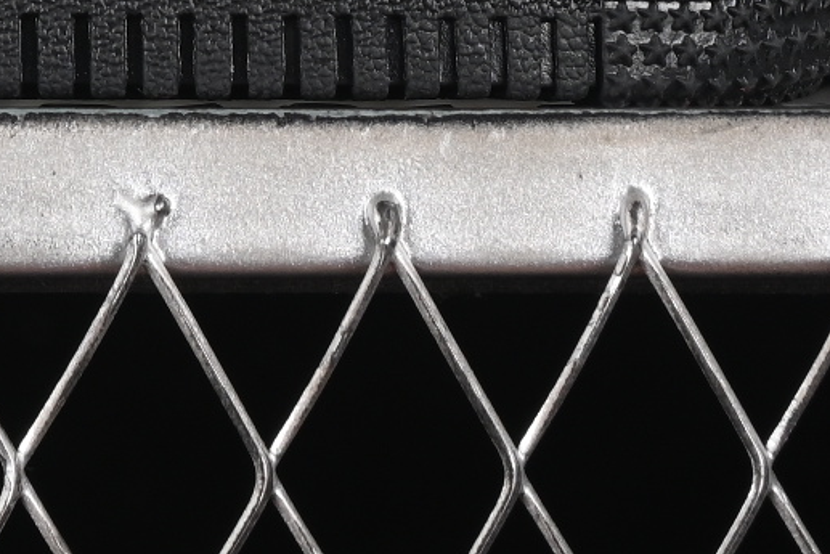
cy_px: -817
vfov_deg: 3.4
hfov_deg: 5.0
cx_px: -535
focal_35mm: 404
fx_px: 9316
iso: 160
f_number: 6.3
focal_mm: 50
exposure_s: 1/60
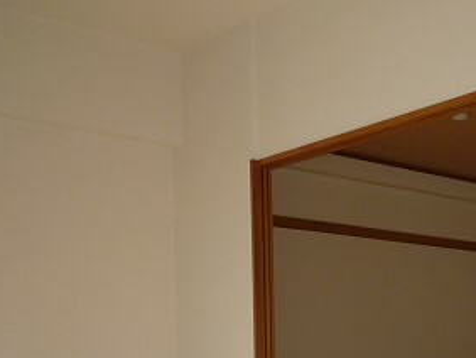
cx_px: 473
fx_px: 853
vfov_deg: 22.4
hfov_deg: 29.2
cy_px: 388
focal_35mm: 62
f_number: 2.8
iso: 100
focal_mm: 4.4
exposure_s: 1/160
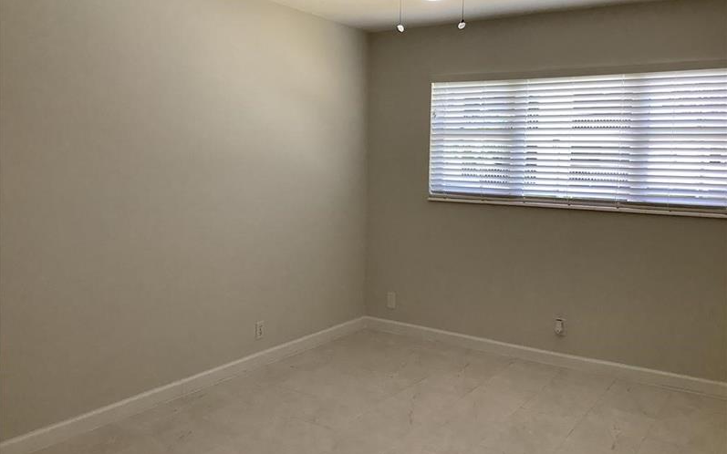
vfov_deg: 38.3
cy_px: 200
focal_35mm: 33
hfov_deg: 58.1
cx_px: 363
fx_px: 654
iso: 80
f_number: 2.4
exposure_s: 1/120
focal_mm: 3.3
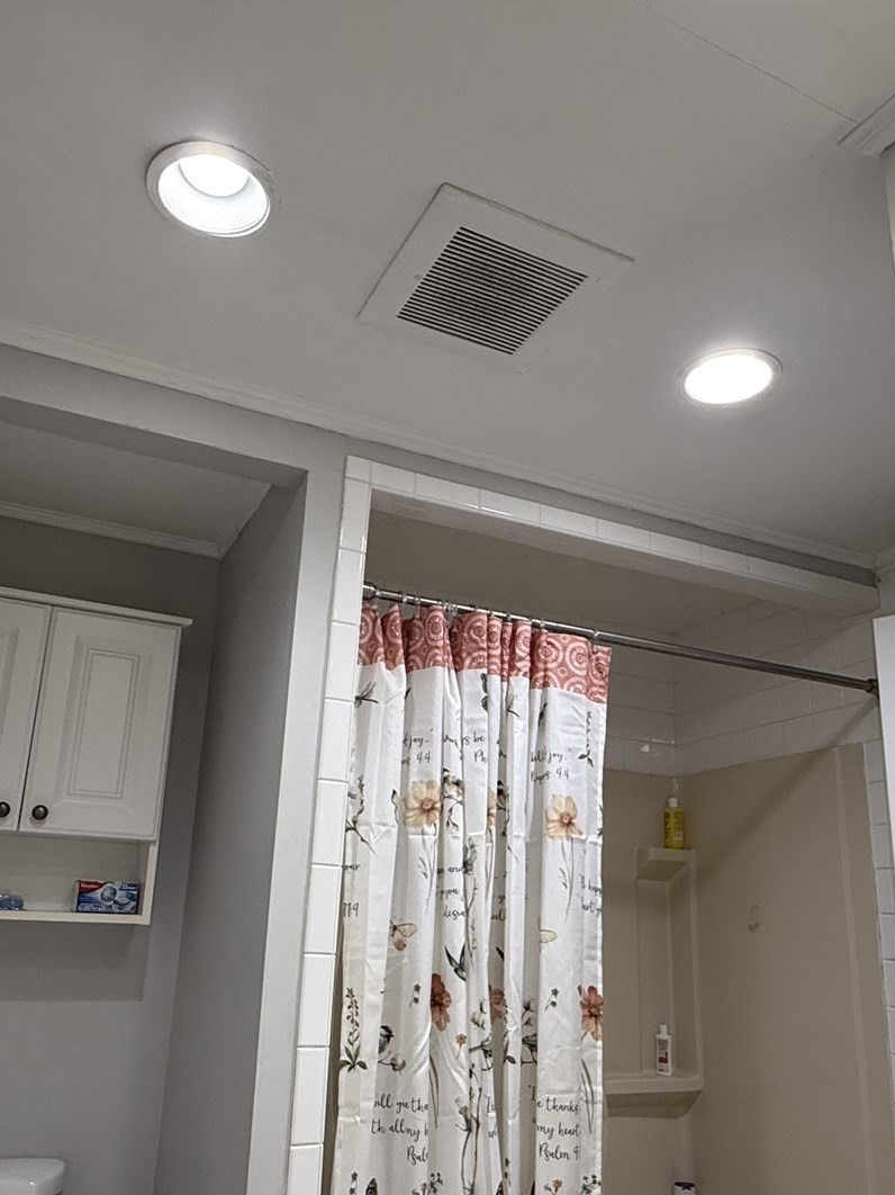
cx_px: 432
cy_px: 681
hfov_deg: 51.3
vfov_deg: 65.0
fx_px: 931
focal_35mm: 27
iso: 200
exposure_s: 1/120
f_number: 2.2
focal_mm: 2.22
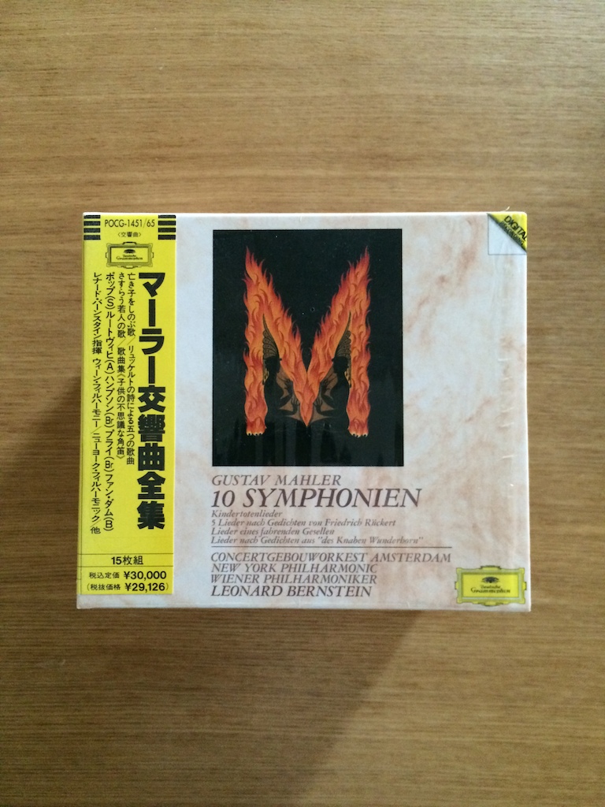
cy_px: 404
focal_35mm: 30
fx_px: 699
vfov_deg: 60.0
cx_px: 302
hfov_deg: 46.8
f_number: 2.2
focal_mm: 4.12
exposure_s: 1/15
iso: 400
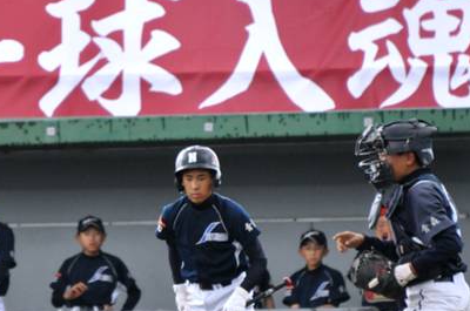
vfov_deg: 1.5
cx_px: 42
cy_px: 242
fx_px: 11740
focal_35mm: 901
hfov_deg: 2.3
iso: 1600
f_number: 5.6
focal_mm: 300
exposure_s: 1/400
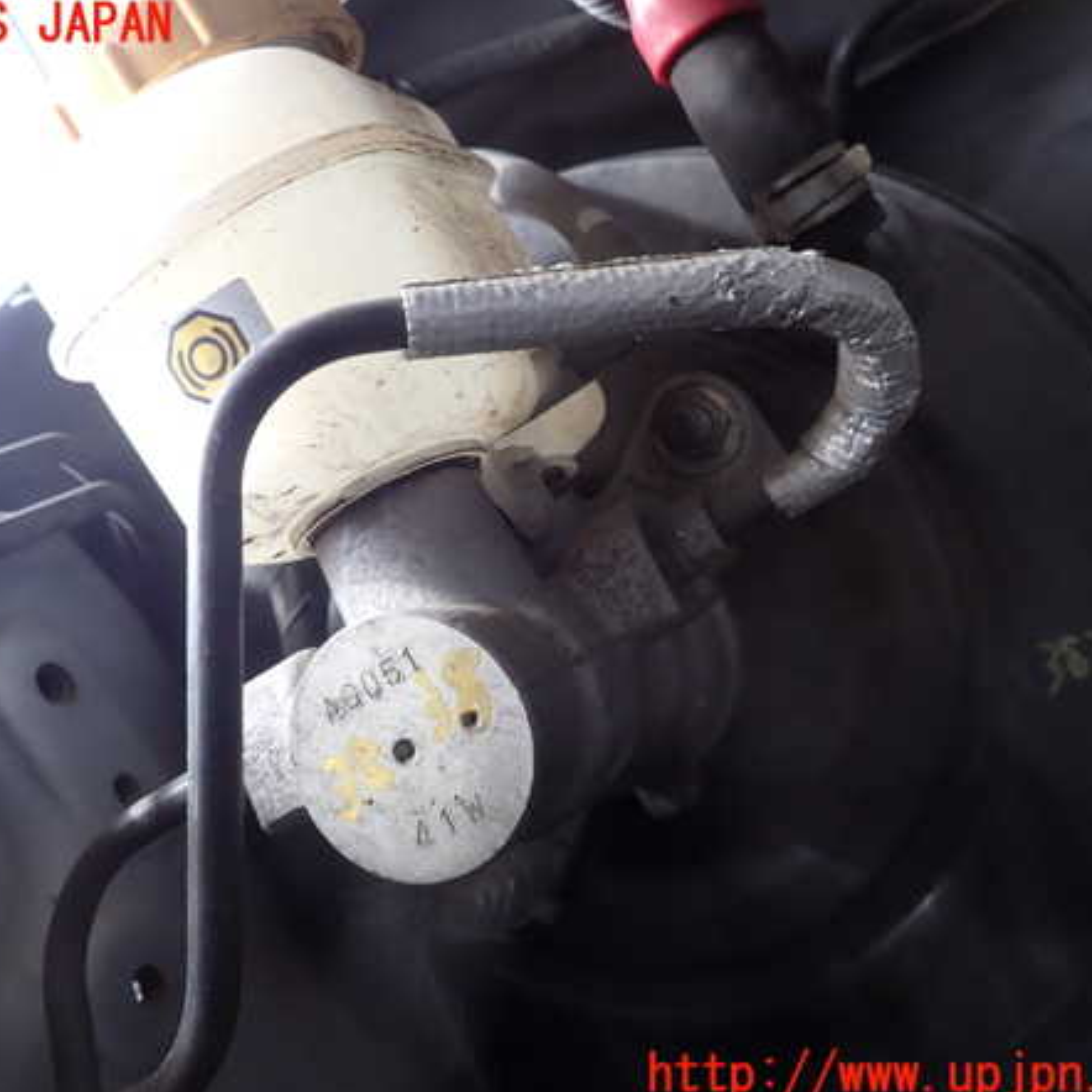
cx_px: 464
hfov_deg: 53.8
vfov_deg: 54.0
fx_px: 1071
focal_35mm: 30
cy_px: 551
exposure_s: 1/100
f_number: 2.8
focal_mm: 4.5
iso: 100
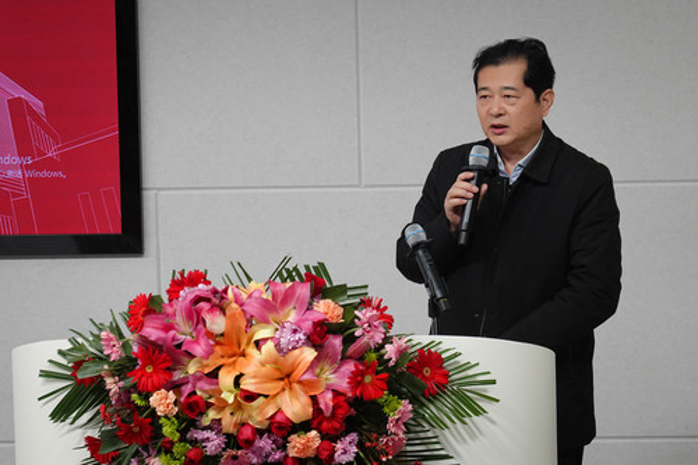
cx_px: 349
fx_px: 3605
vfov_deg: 7.4
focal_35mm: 186
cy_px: 232
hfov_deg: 11.1
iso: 800
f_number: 4.5
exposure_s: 1/160
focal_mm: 67.21
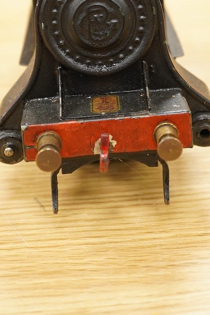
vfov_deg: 23.9
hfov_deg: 16.5
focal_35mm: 83
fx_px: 726
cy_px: 37
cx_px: 114
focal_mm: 30
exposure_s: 1/125
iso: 2000
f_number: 3.5
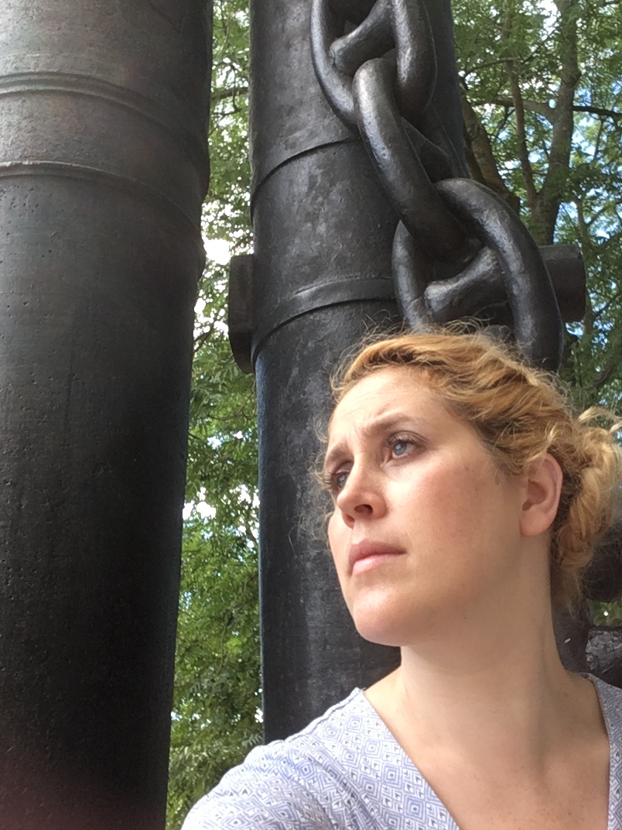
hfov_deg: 38.5
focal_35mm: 37
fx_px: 886
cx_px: 367
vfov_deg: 50.1
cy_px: 391
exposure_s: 1/238
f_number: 2.4
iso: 50
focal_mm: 2.15
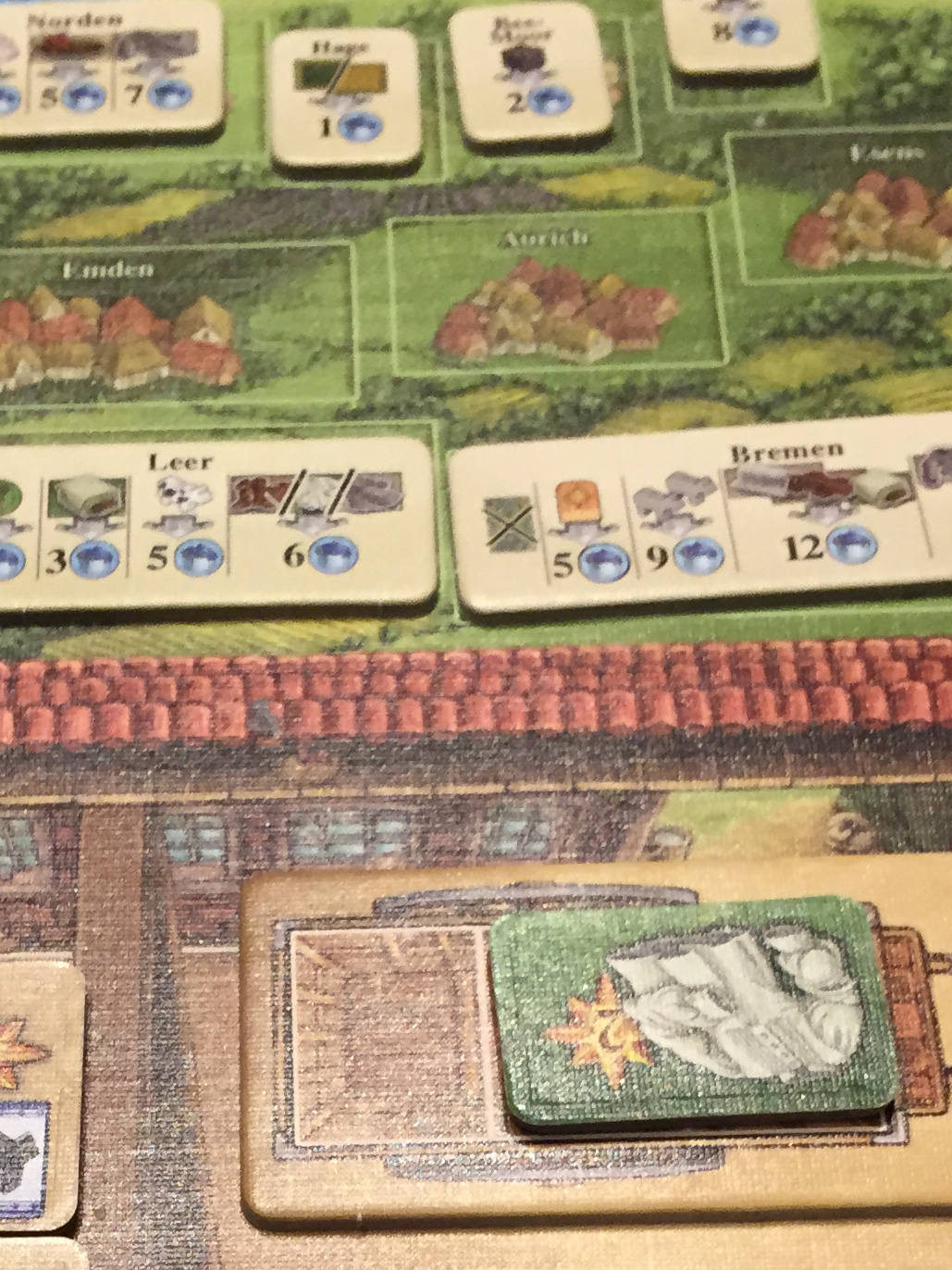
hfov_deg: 21.1
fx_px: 2530
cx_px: 244
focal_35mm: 69
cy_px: 1227
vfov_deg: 26.8
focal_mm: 4.15
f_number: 2.2
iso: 80
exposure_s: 1/33
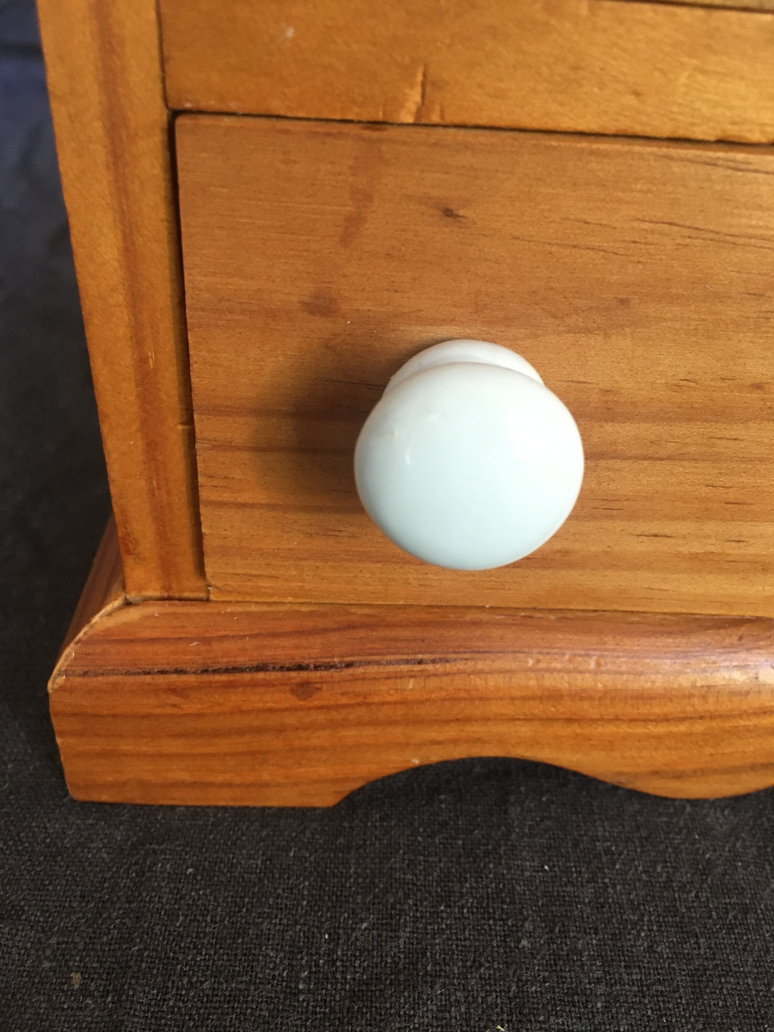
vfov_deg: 61.7
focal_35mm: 29
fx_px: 865
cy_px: 516
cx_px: 387
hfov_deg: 48.2
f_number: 2.2
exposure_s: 1/20
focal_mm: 4.15
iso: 200
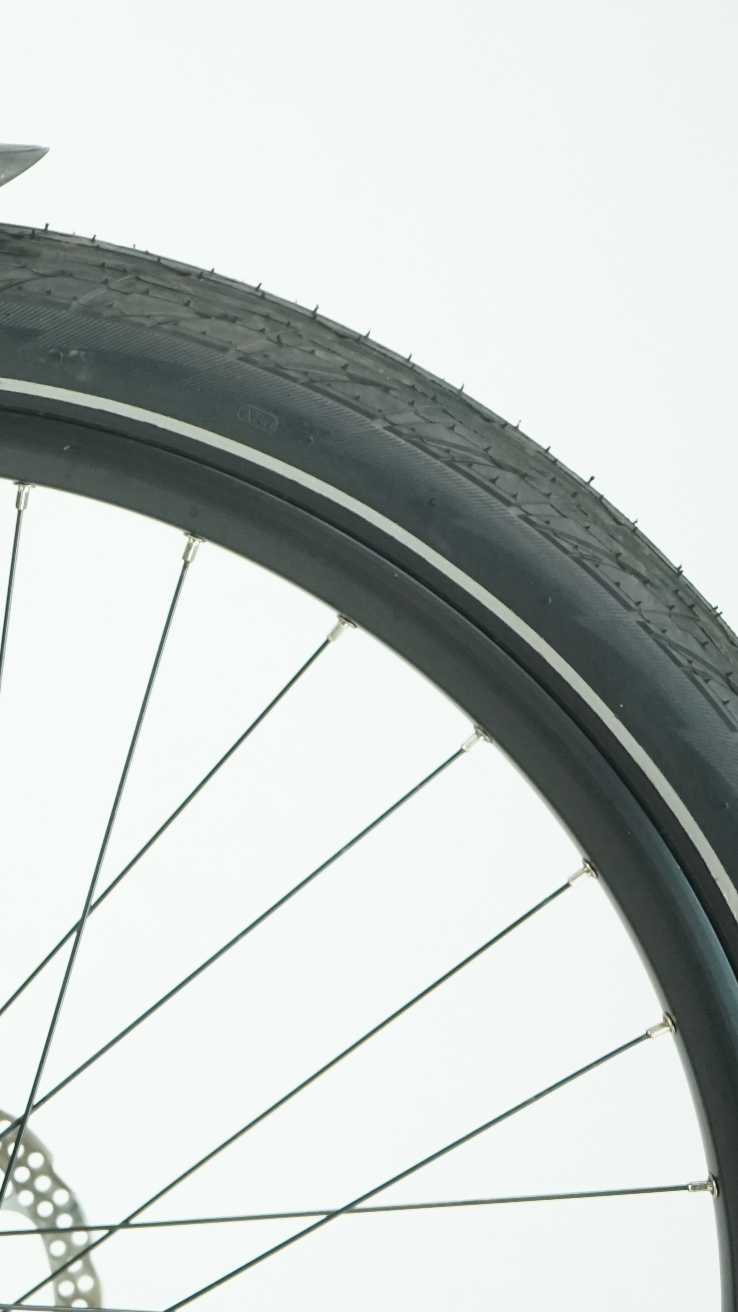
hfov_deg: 11.6
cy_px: 697
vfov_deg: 21.8
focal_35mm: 98
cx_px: -496
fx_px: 3409
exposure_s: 1/200
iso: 2500
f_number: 5.6
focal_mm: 49
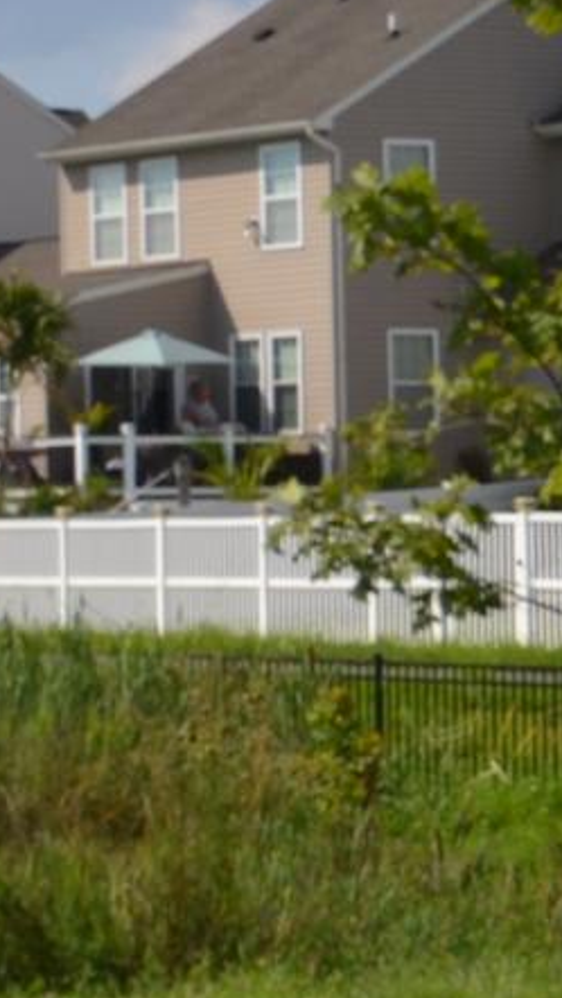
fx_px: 4430
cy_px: 365
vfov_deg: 12.8
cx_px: -1546
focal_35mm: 167
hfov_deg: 6.2
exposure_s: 1/320
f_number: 9
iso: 100
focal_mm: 23
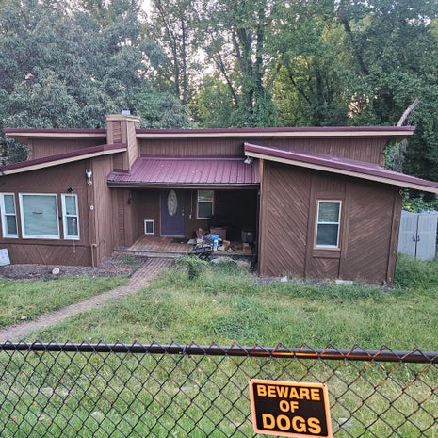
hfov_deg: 57.0
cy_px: 214
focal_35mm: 28
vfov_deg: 57.3
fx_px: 401
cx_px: 181
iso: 640
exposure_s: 1/60
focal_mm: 6.3
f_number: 1.7
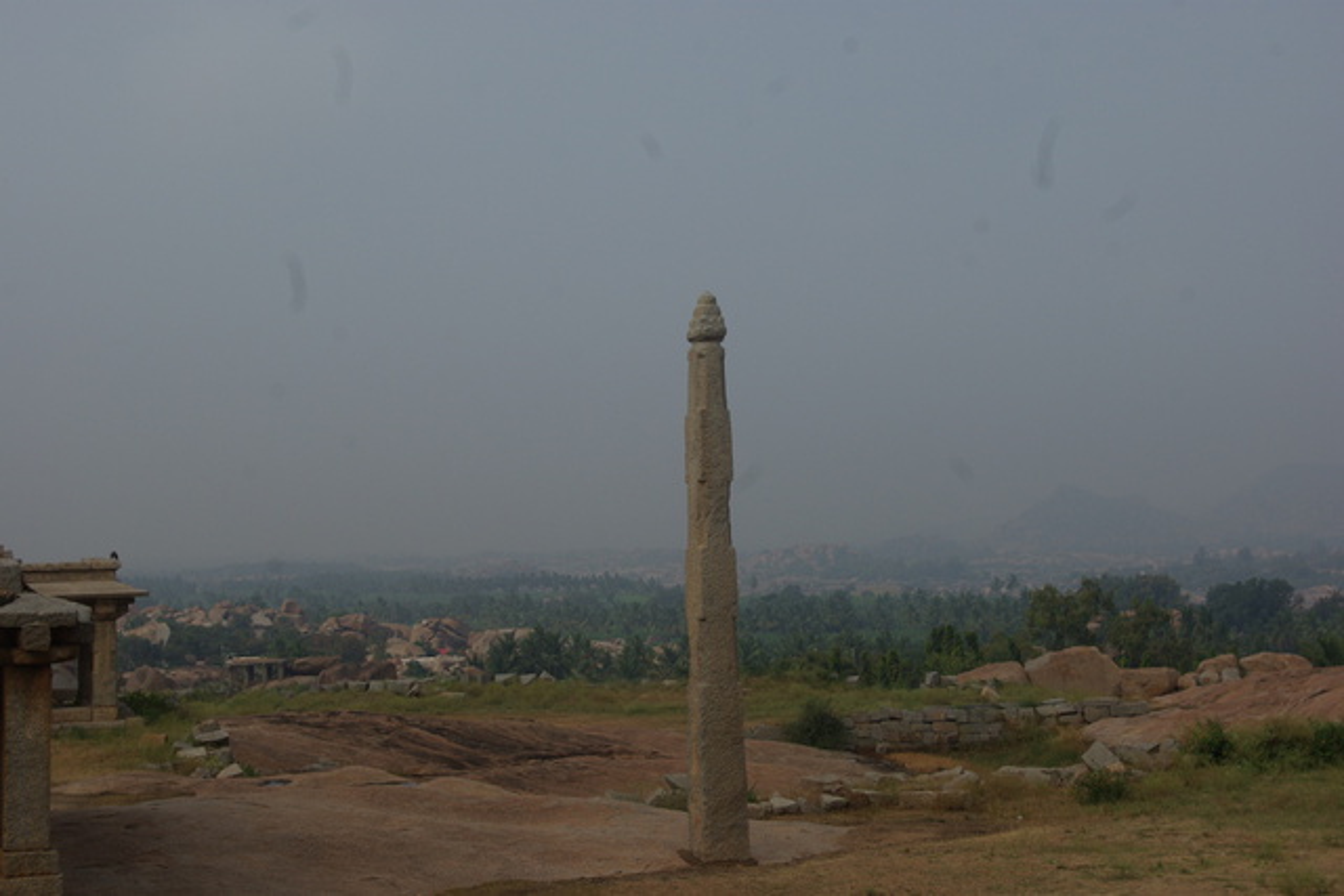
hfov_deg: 37.8
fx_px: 1960
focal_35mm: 52
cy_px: 448
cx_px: 672
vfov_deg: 25.8
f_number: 8
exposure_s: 1/180
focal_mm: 35
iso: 100
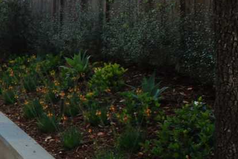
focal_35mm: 98
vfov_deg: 13.9
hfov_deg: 17.3
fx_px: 649
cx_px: -179
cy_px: 125
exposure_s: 1/250
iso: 800
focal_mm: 18
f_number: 8
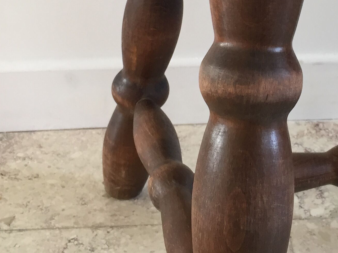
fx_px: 703
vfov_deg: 19.8
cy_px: -7
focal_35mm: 72
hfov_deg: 26.6
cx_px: 260
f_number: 2.2
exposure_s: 1/33
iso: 80
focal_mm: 4.15
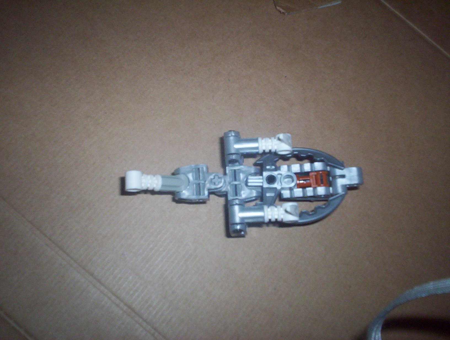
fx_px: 495
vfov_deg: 37.9
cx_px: 225
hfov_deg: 48.9
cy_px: 170
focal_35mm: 38
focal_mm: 4.99
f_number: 4.5
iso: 140
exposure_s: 1/60
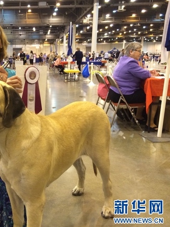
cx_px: 20
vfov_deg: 45.8
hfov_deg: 33.4
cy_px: 115
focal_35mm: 41
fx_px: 269
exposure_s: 1/30
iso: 200
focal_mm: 4.12
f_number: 2.2
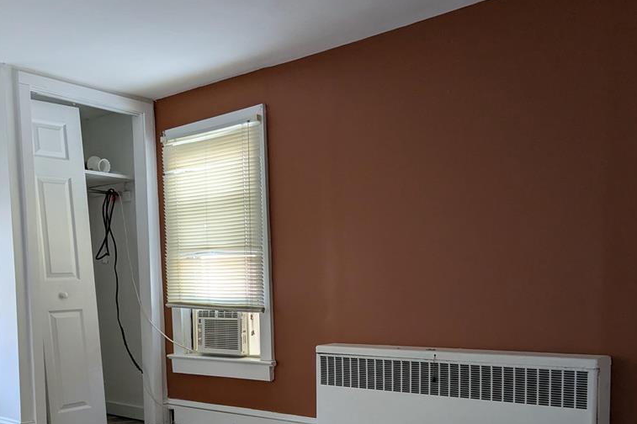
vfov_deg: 33.6
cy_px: 359
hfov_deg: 50.7
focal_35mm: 38
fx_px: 672
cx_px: 318
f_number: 1.73
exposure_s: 1/120
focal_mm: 4.38
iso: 210
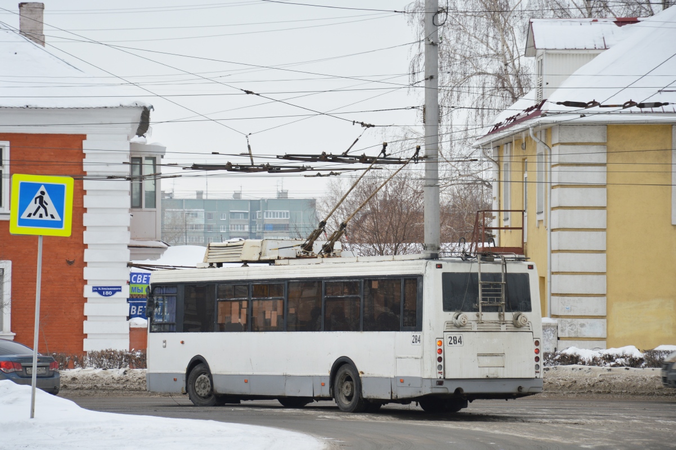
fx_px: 2957
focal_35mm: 158
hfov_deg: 13.0
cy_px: 225
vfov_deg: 8.7
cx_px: 338
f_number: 6.3
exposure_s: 1/250
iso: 100
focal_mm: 105
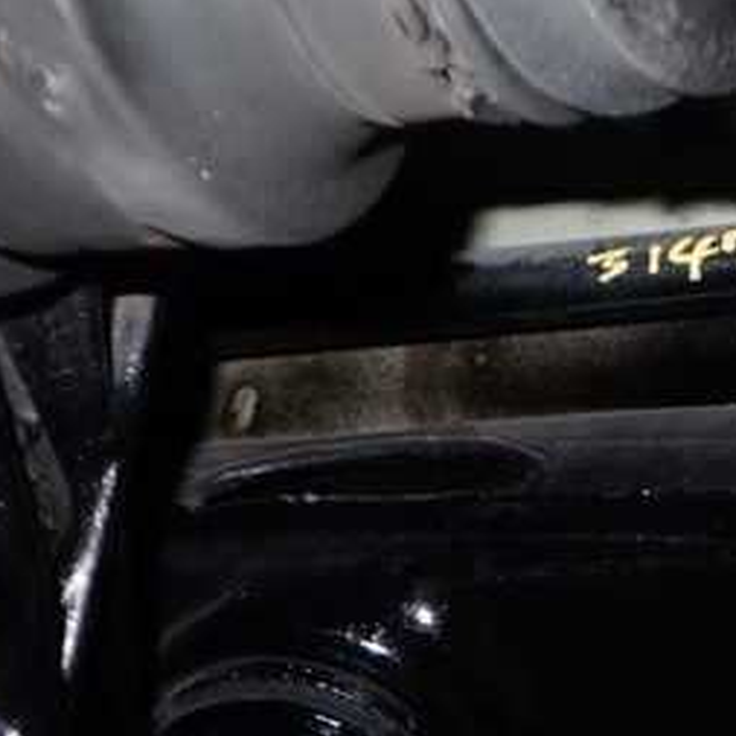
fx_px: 1515
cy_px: 276
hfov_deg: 25.1
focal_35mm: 63
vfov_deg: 27.2
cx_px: 835
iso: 200
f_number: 2.3
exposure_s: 1/30
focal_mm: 5.4
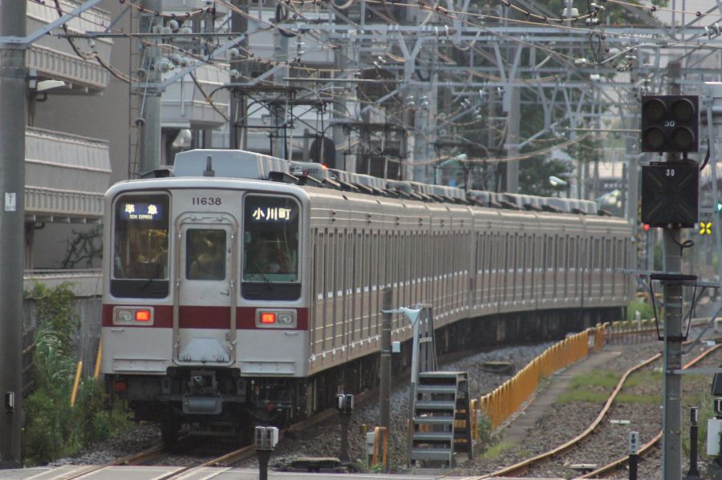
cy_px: 240
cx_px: 361
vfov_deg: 2.2
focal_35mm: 630
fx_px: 12628
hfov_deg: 3.3
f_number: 5.6
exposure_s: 1/200
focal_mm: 300
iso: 1600
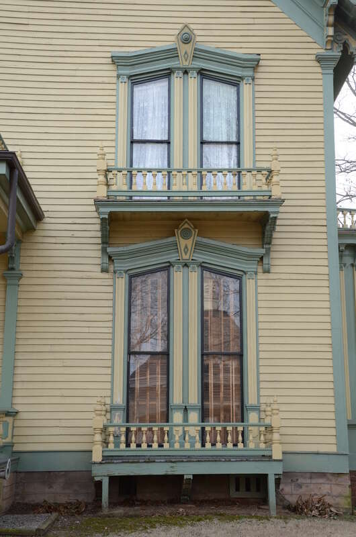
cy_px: 268
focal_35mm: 57
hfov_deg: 23.7
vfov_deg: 35.1
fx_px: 849
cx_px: 178
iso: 250
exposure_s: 1/250
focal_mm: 38
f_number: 5.6
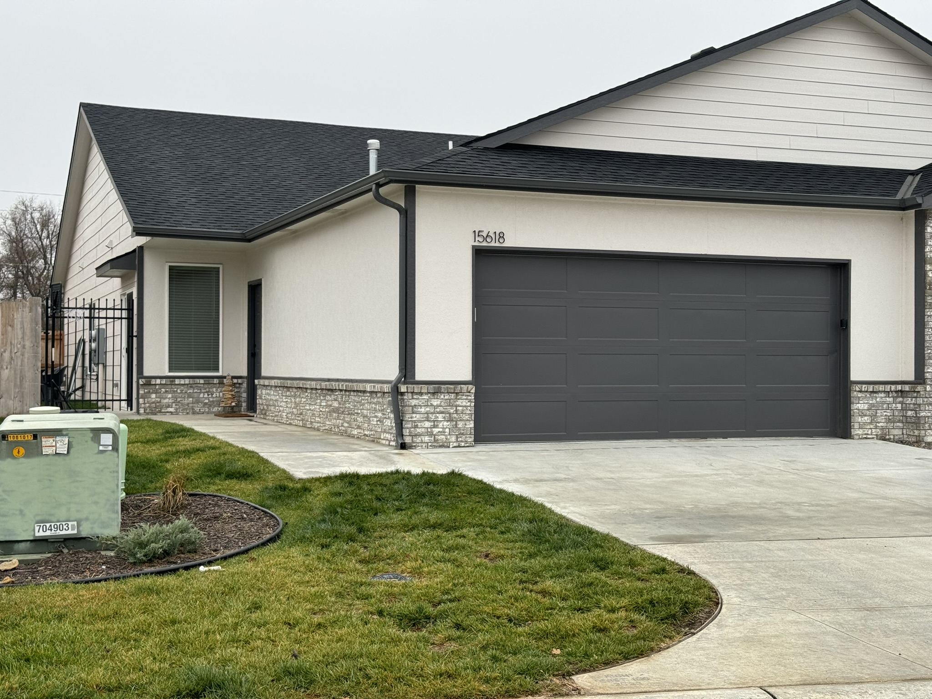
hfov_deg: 39.7
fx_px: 1292
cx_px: 466
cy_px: 350
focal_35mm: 48
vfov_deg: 30.3
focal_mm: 6.86
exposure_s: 1/481
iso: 64
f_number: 1.78
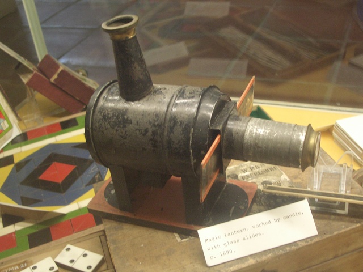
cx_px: 182
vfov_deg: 29.7
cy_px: 136
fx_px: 514
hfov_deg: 38.9
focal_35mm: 49
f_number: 3.1
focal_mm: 8.2
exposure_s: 1/80
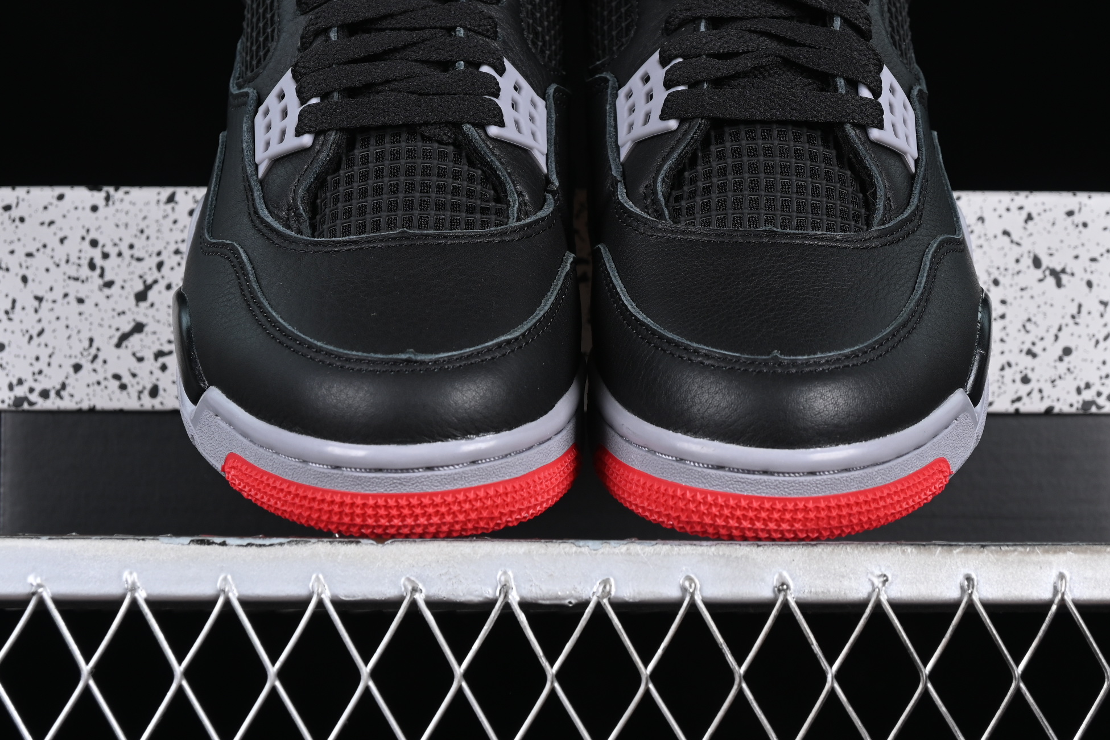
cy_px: 222
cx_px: 551
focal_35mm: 107
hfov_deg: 19.1
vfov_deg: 12.8
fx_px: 3299
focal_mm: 50
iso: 160
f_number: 6.3
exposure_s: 1/60
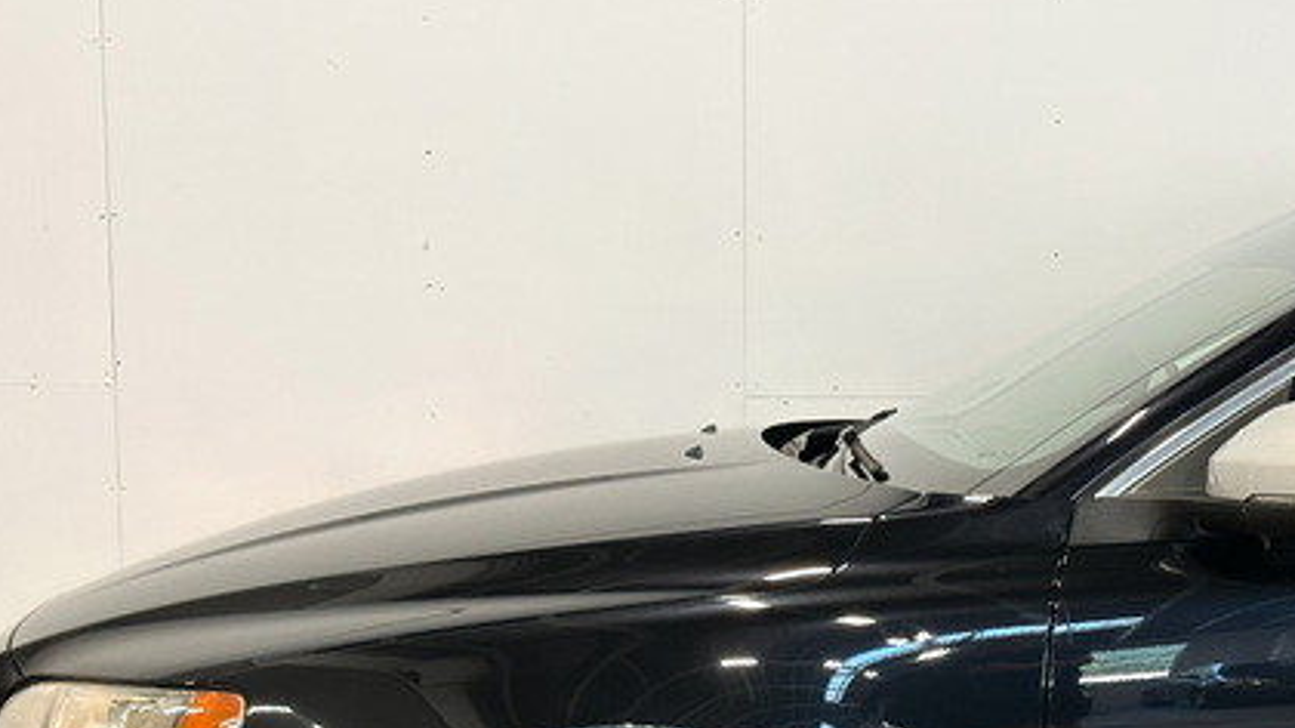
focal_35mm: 81
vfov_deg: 14.8
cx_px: 832
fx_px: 2781
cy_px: 632
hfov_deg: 26.1
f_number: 1.8
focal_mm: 6.86
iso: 125
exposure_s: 1/50
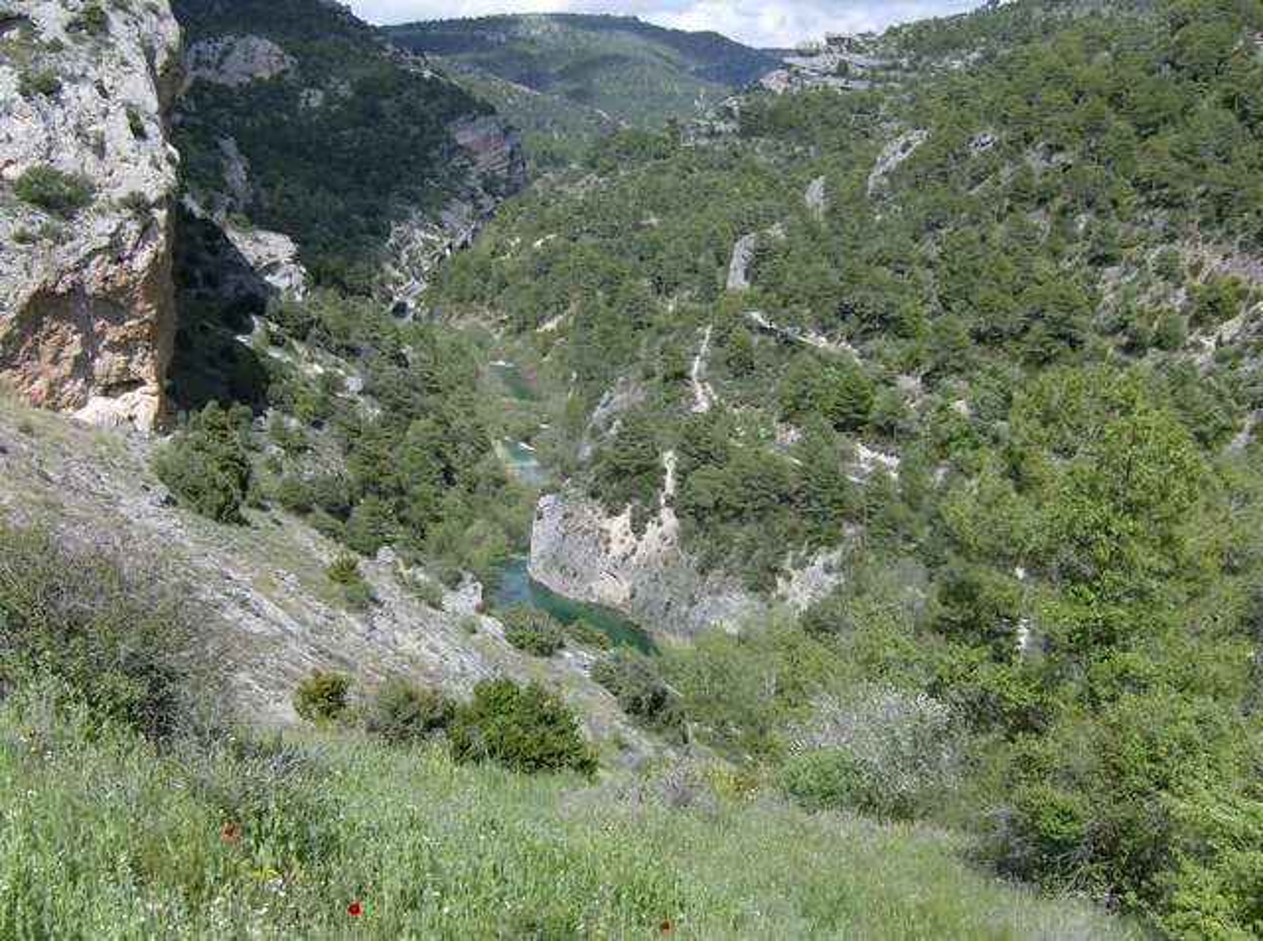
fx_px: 1311
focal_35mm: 36
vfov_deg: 39.5
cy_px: 470
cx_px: 632
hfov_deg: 51.5
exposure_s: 1/703
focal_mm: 6
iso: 100
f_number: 4.7
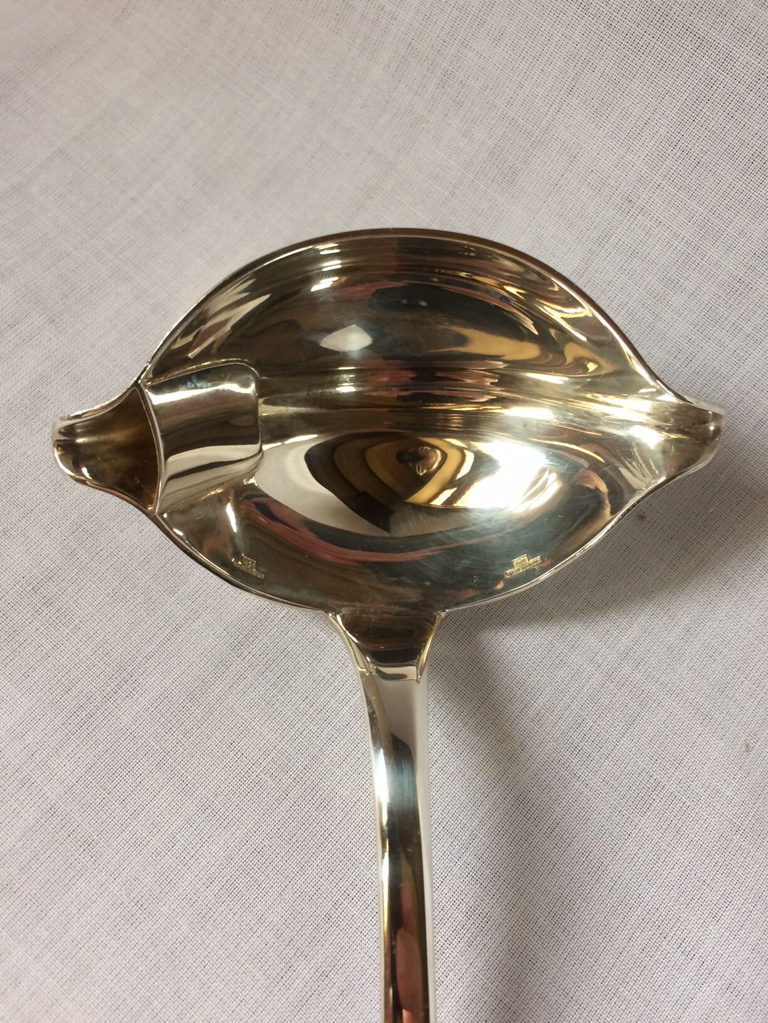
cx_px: 384
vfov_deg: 61.7
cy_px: 512
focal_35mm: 29
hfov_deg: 48.2
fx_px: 858
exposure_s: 1/33
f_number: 2.2
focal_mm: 4.15
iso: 40
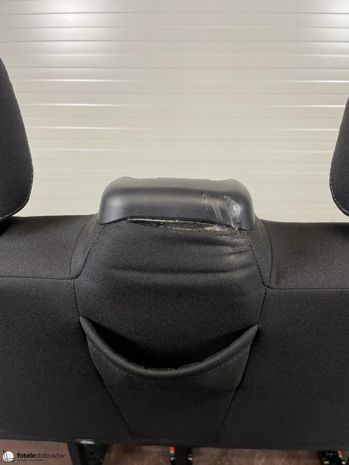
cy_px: 232
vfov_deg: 67.3
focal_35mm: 26
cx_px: 174
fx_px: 350
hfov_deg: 53.1
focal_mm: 4.2
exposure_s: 1/100
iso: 125
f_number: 1.6
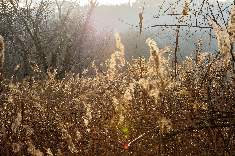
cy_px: 78
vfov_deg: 13.0
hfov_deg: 19.5
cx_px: 118
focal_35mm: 105
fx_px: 685
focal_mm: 70
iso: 400
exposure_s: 1/80
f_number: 14
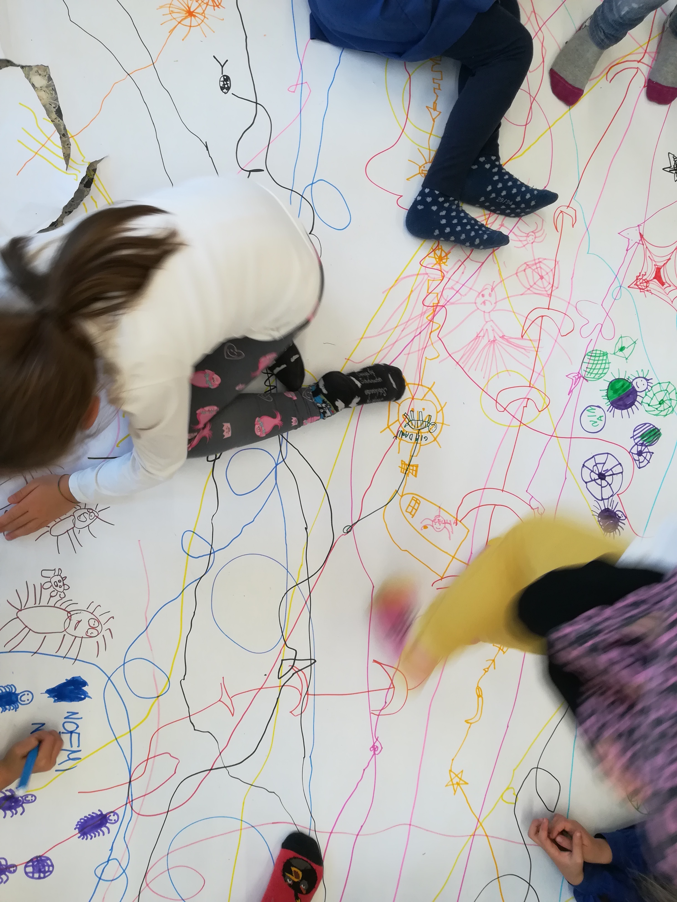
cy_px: 451
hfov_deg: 53.1
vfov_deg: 67.3
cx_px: 338
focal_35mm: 26
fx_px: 678
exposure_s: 1/33.3
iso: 100
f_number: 2.2
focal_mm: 3.83
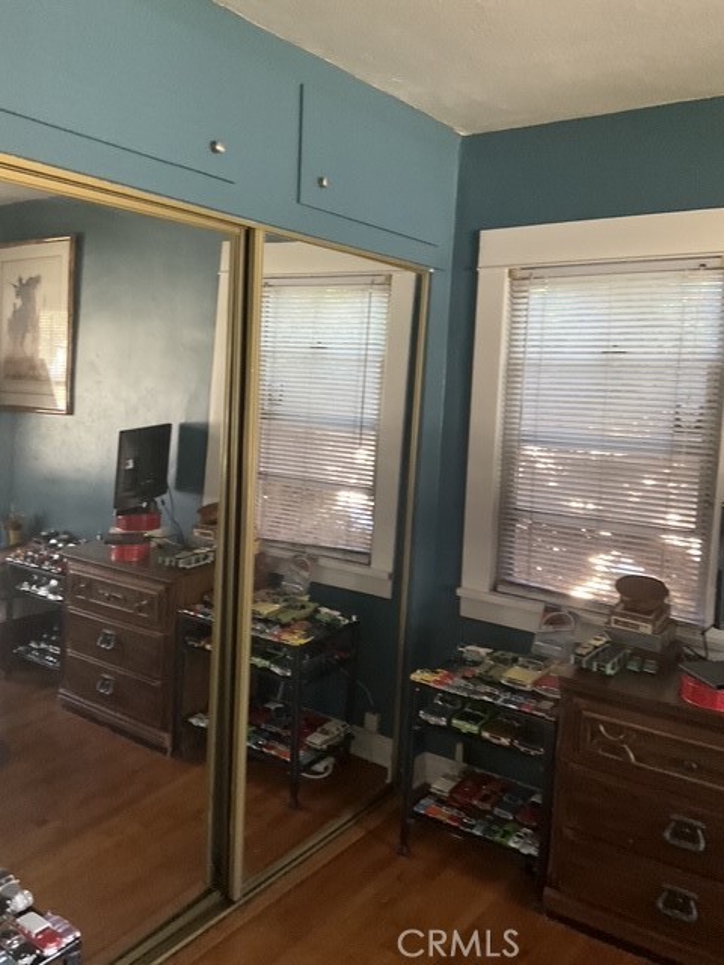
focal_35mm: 29
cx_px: 362
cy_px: 482
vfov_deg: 61.7
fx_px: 809
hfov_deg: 48.2
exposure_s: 1/30
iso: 400
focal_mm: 3
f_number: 1.8
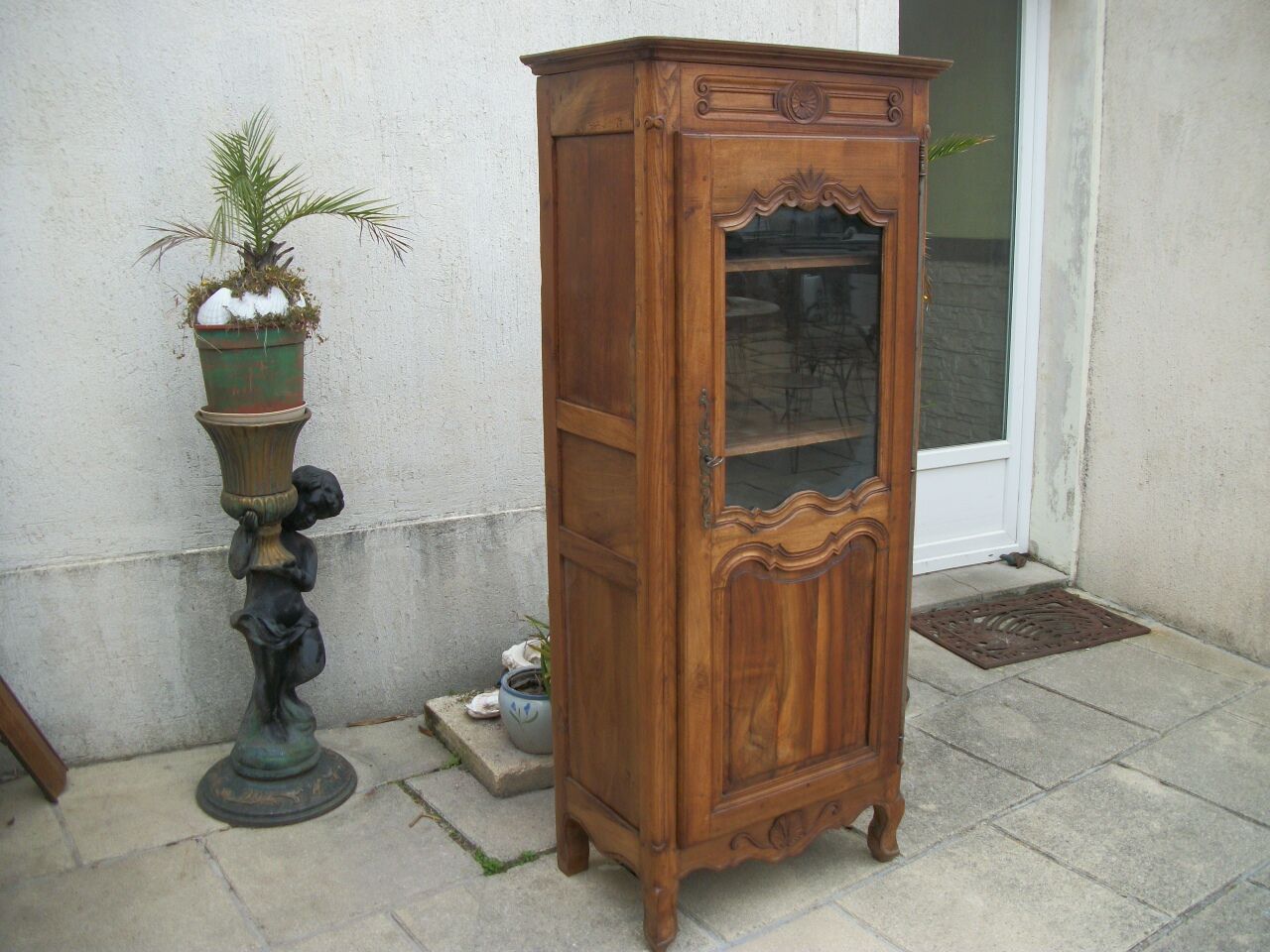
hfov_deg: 56.8
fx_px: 1174
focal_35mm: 32
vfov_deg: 44.2
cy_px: 476
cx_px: 635
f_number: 2.9
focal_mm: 5.7
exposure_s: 1/160
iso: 80
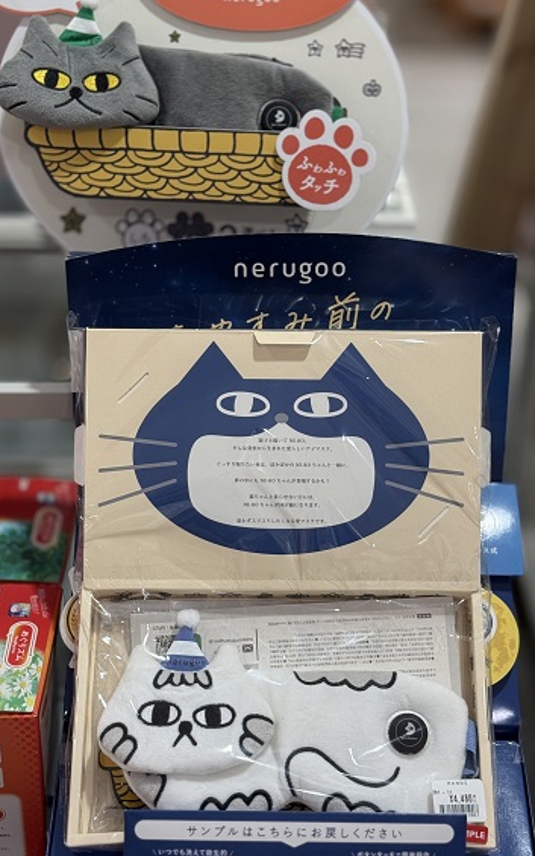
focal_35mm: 60
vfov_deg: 34.0
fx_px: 1400
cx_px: 279
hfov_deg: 21.6
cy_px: 408
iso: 160
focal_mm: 6.76
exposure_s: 1/249
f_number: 1.78
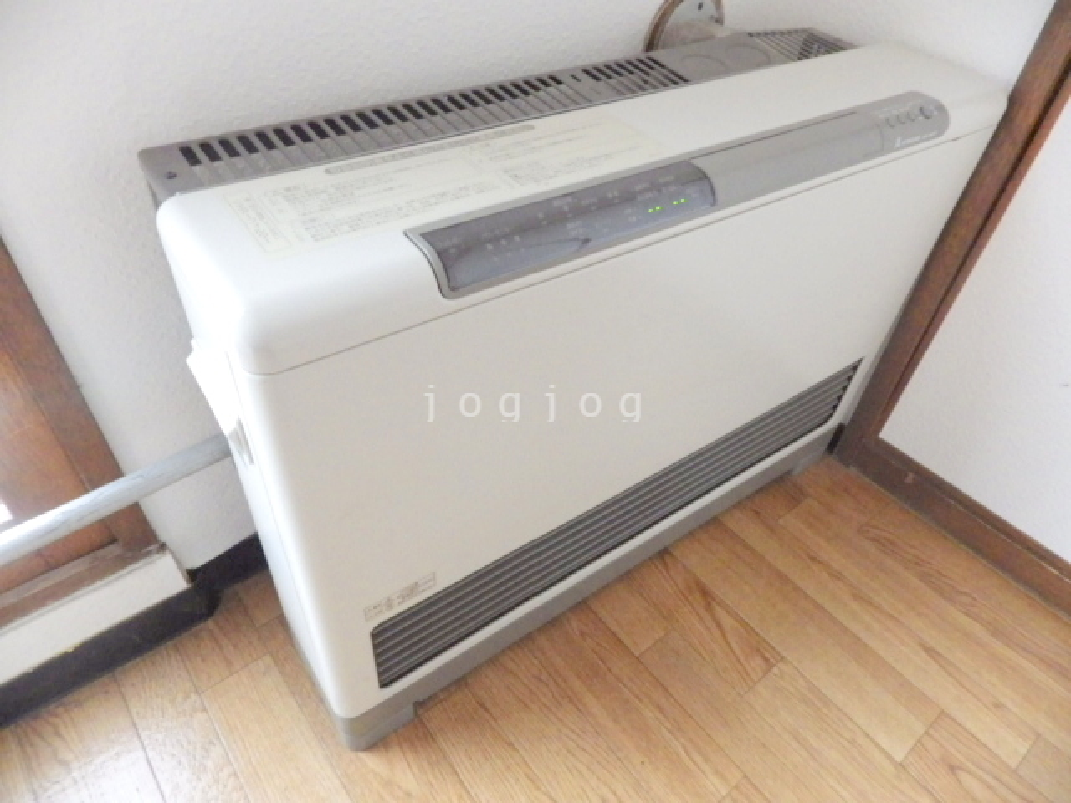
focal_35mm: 22
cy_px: 402
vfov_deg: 61.1
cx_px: 536
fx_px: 681
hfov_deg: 76.4
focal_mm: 4
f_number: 3.1
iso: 800
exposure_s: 1/45
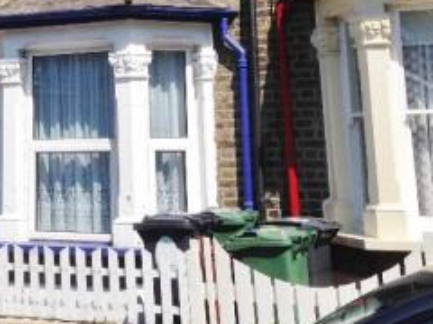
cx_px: 71
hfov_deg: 23.9
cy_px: -35
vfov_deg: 17.8
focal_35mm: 80
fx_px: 1001
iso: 50
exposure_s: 1/2463
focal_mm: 4.12
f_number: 2.4
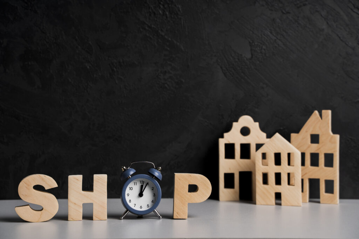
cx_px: 180
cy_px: 120
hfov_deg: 27.0
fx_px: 748
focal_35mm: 75
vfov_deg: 18.2
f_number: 8
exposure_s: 1/160
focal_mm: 75
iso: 100
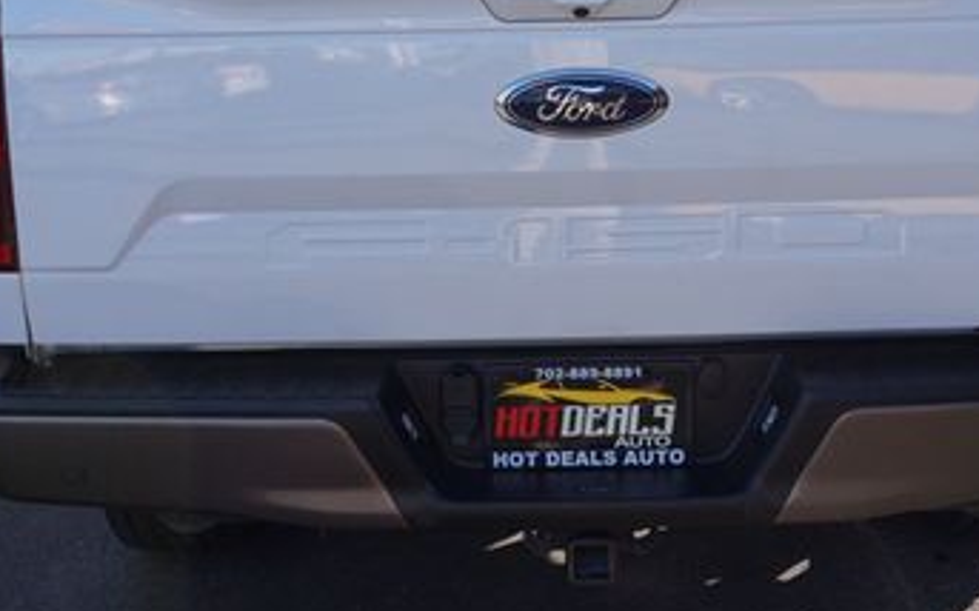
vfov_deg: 21.4
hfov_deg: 34.0
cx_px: 562
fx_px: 1599
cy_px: 140
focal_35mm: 60
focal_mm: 21
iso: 100
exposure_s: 1/100
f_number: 9
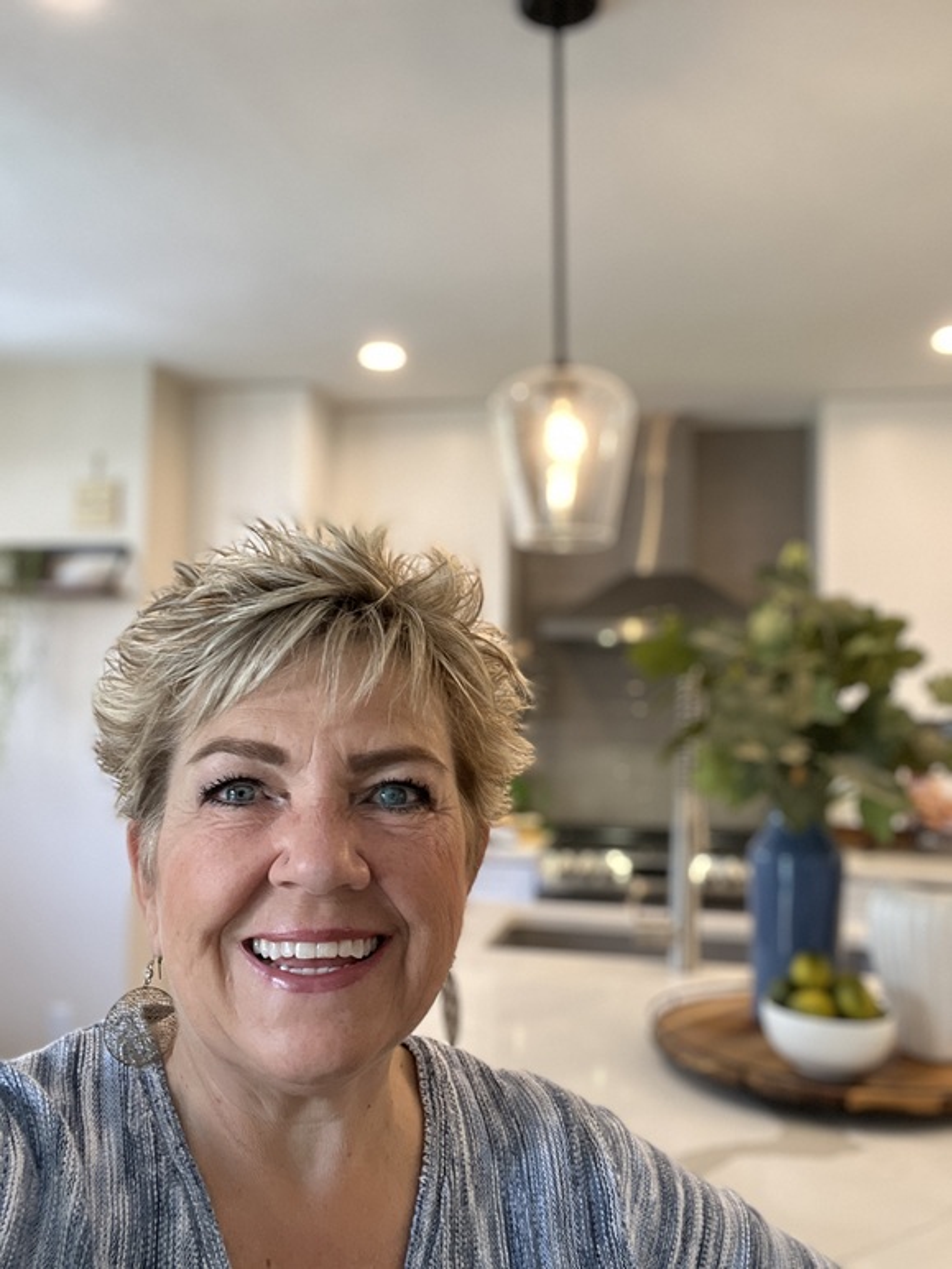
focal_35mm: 30
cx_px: 476
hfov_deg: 46.8
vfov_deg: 60.0
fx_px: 1100
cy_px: 634
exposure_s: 1/60
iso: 160
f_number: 2.2
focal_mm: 2.71
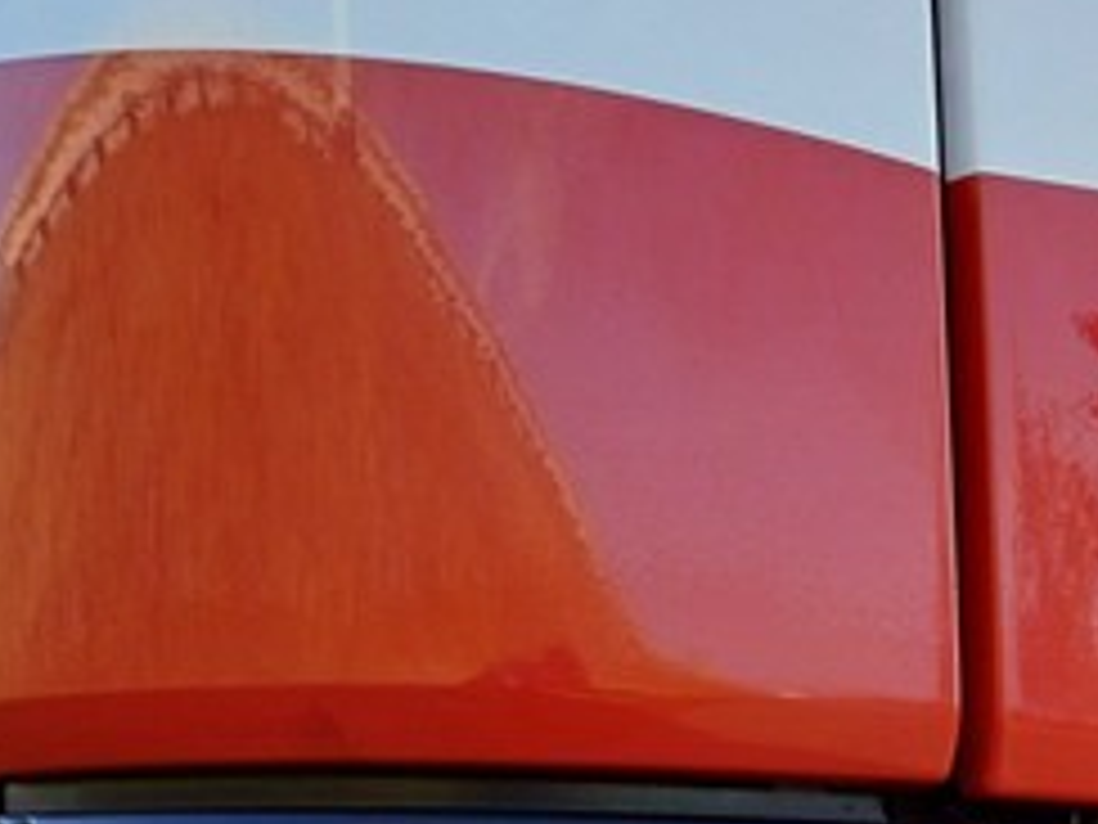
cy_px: 1490
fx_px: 3331
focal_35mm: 105
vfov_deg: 12.8
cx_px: 1629
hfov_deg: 17.0
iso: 50
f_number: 1.8
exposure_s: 1/236
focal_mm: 4.65
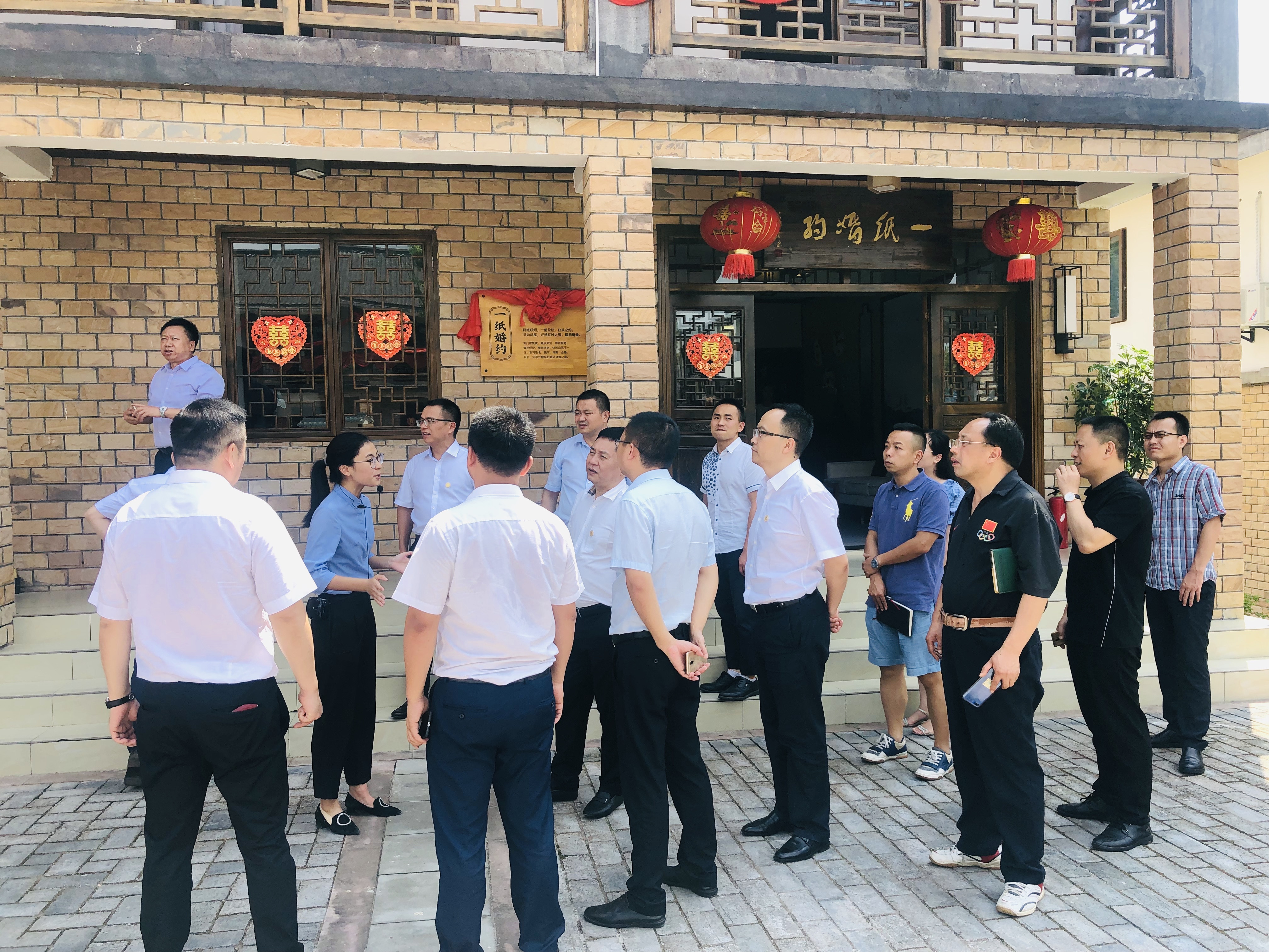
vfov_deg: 49.7
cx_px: 634
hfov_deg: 63.4
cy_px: 476
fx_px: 1026
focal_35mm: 28
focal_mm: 4
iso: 20
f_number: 1.8
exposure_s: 1/571
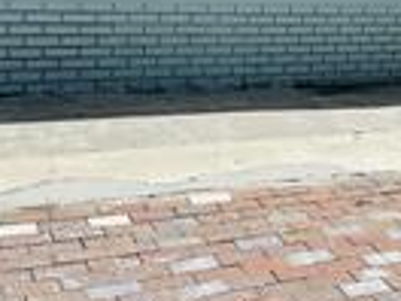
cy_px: 94
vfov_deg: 20.1
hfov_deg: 25.9
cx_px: 355
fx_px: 846
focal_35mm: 73
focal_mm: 6.86
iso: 80
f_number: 1.78
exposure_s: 1/8929
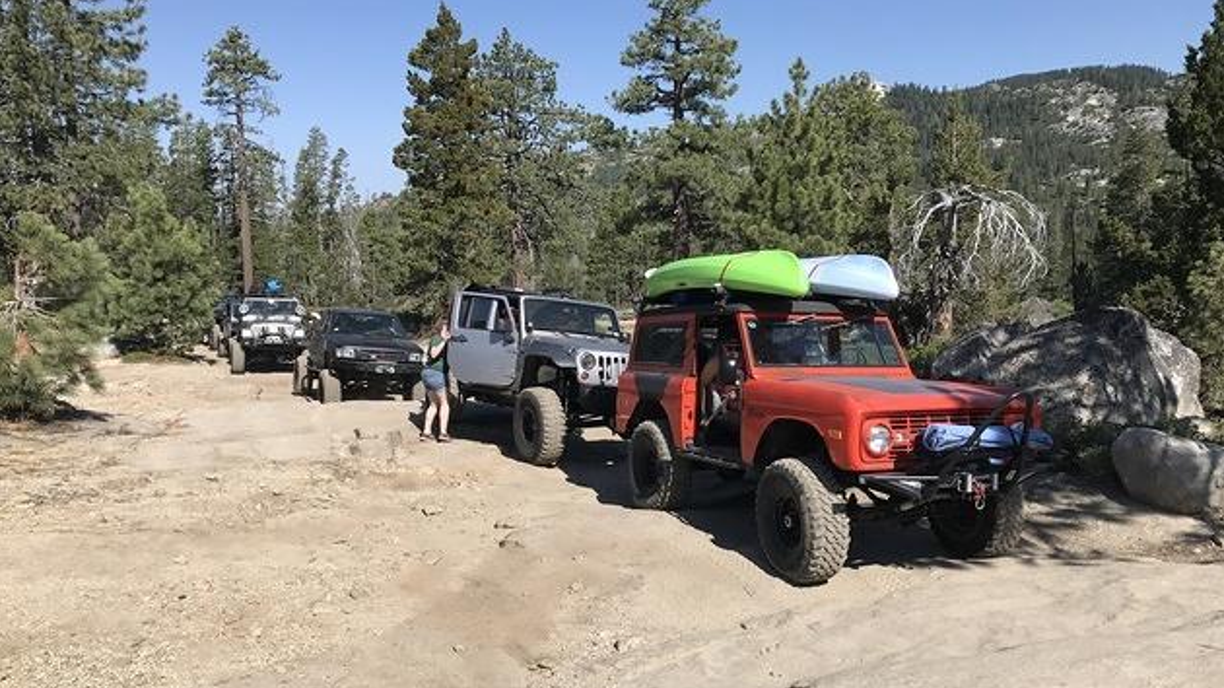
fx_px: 1006
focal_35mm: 31
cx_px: 618
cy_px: 363
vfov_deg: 37.7
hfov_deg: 62.6
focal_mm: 3.99
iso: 20
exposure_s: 1/2283
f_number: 1.8
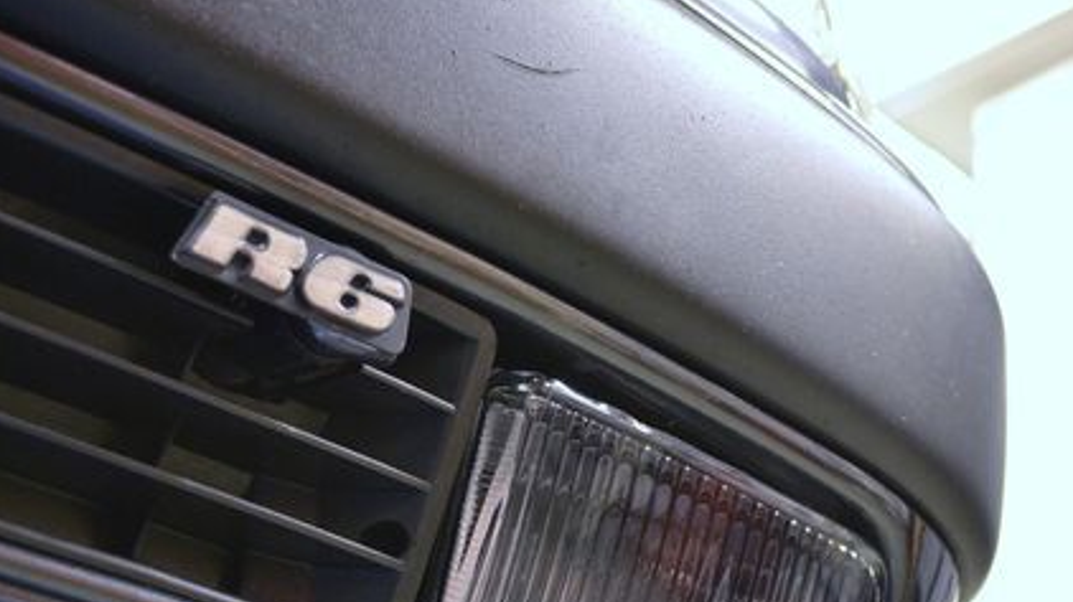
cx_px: 533
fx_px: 2304
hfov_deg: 26.2
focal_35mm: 81
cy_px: 295
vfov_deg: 14.9
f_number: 5
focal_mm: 34
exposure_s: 1/15
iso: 1250
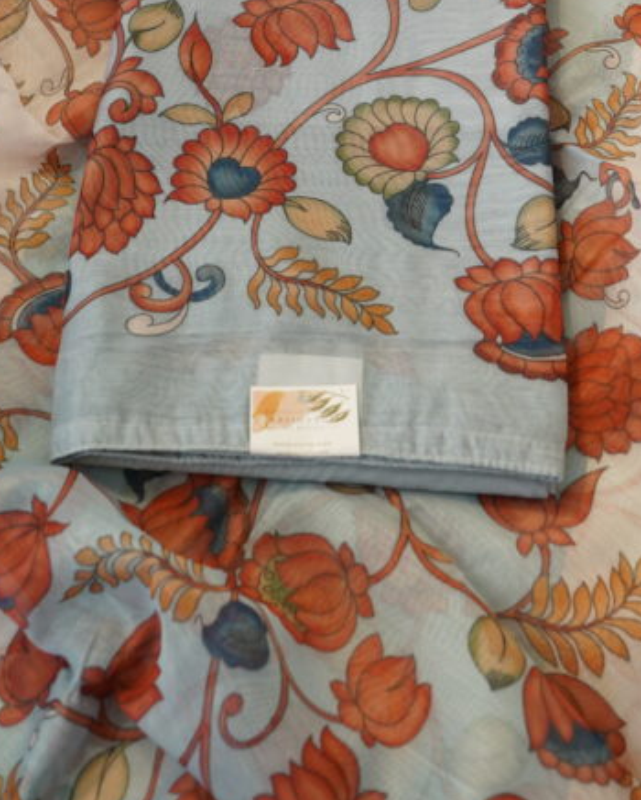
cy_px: 64
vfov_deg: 31.8
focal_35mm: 56
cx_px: 319
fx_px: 1327
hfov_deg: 27.2
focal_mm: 29
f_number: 6.3
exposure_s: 1/100
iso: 1000
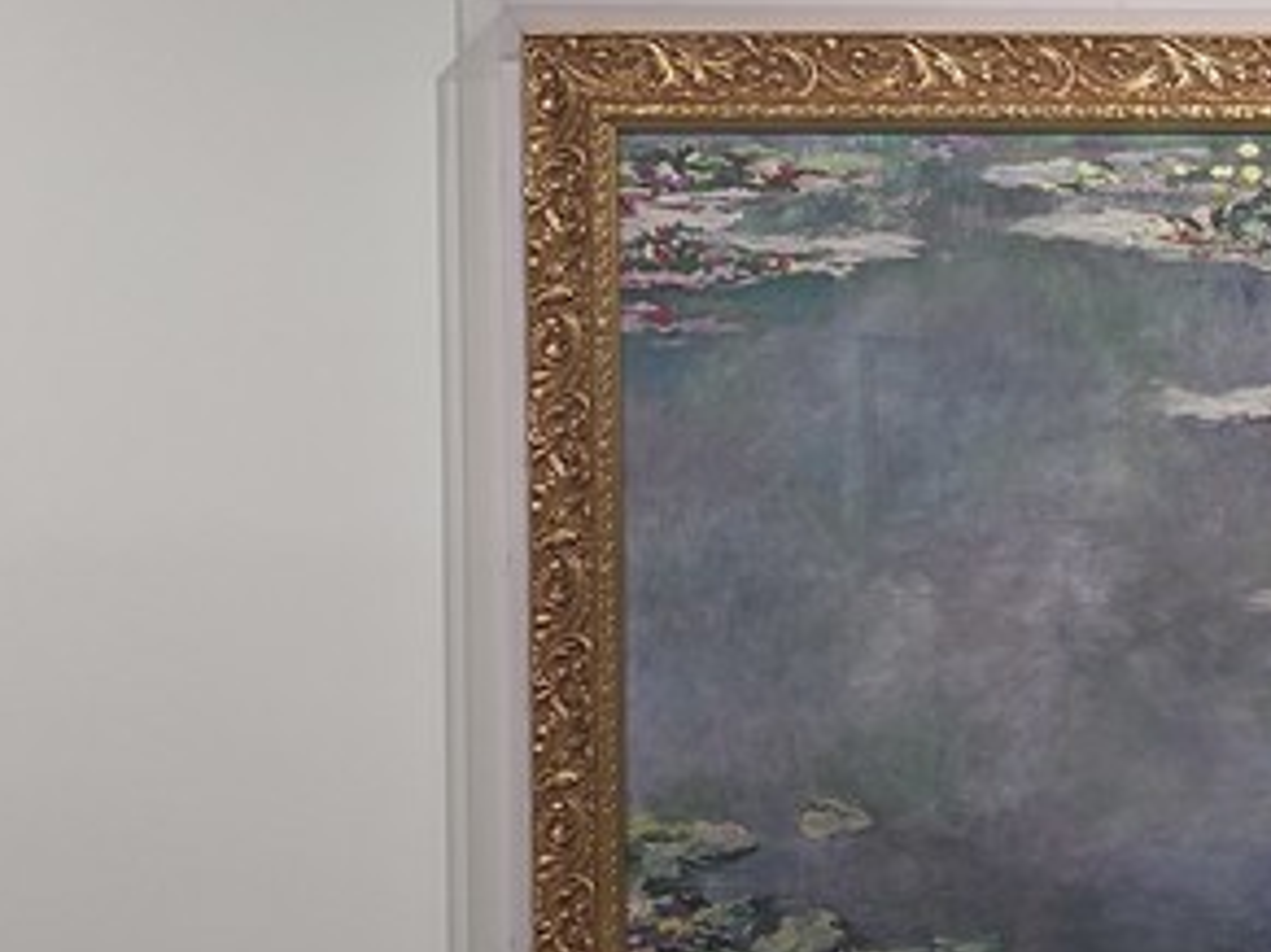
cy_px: 437
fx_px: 2789
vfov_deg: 19.4
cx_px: 1773
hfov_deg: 22.2
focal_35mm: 76
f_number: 1.8
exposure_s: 1/180
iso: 125
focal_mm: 5.4
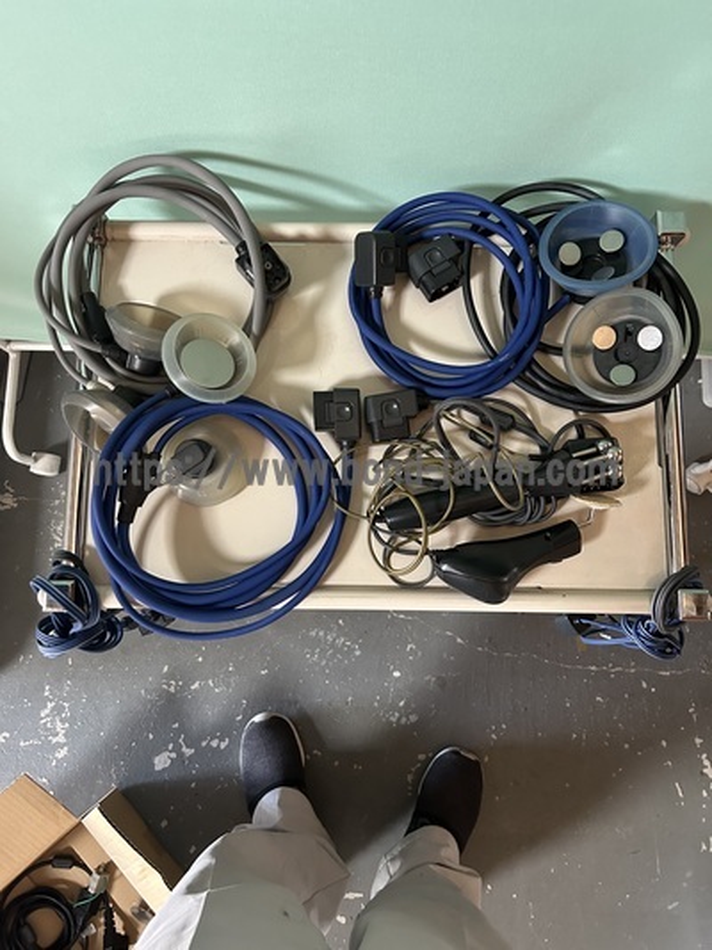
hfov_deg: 53.0
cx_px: 356
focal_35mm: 26
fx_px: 714
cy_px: 475
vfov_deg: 67.3
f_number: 1.5
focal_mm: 5.7
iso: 500
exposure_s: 1/55
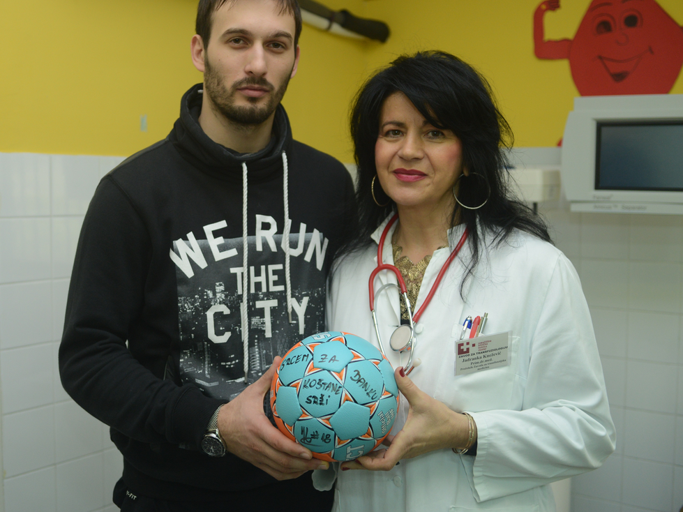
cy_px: 230
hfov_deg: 42.7
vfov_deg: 32.8
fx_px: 868
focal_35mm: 44
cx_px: 274
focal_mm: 35
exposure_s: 1/200
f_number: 2.8
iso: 1000
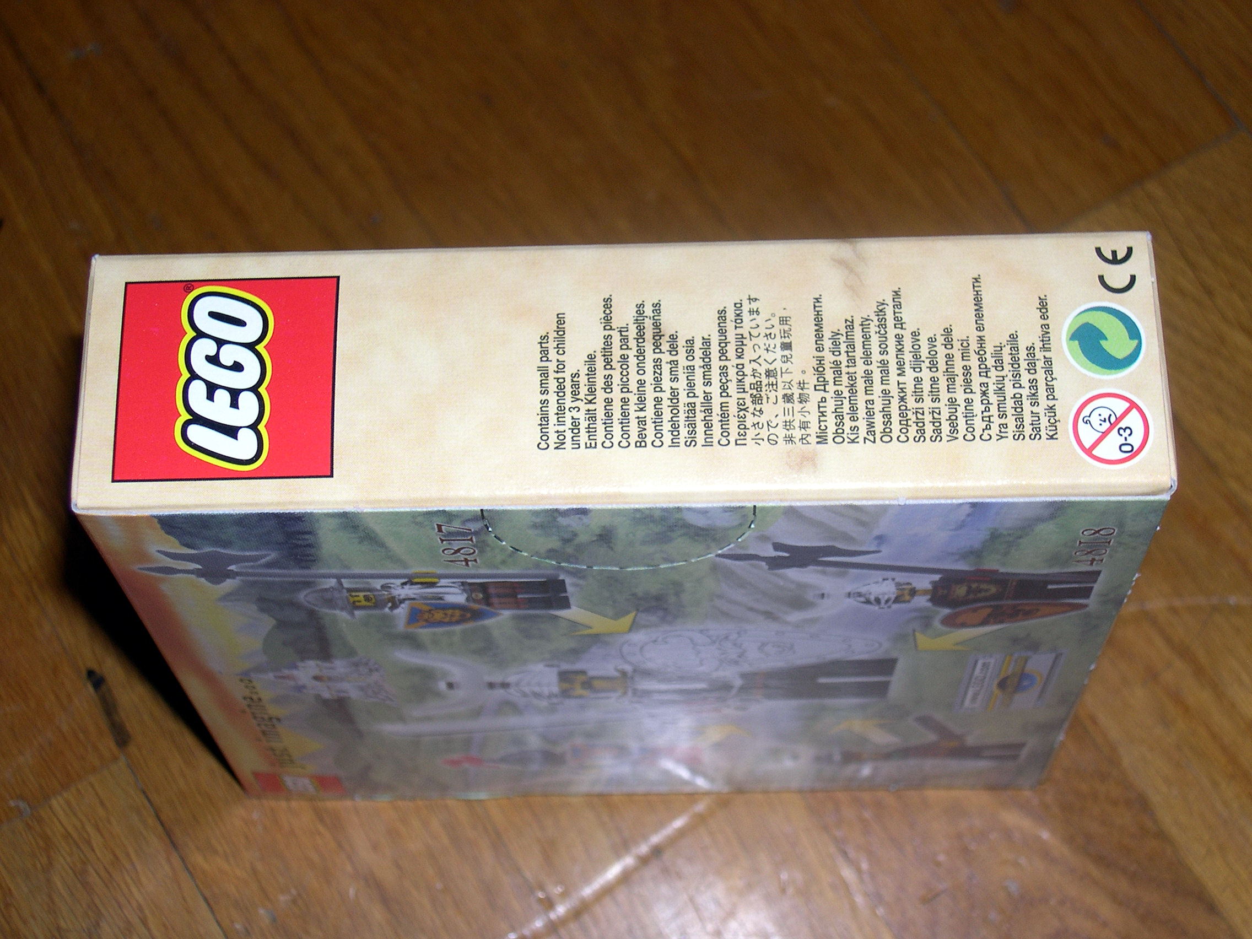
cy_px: 470
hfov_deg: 27.0
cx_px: 626
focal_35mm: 72
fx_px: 2604
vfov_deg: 20.4
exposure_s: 1/60
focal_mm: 15.3
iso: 100
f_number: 3.8
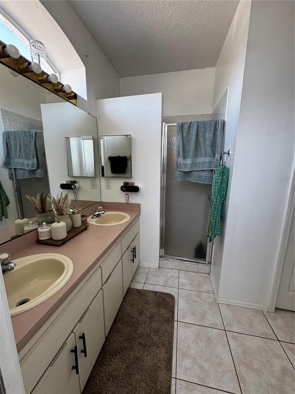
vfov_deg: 102.1
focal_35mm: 14
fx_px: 159
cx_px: 148
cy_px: 197
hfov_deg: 85.7
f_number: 2.2
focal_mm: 2.22
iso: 100
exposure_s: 1/99
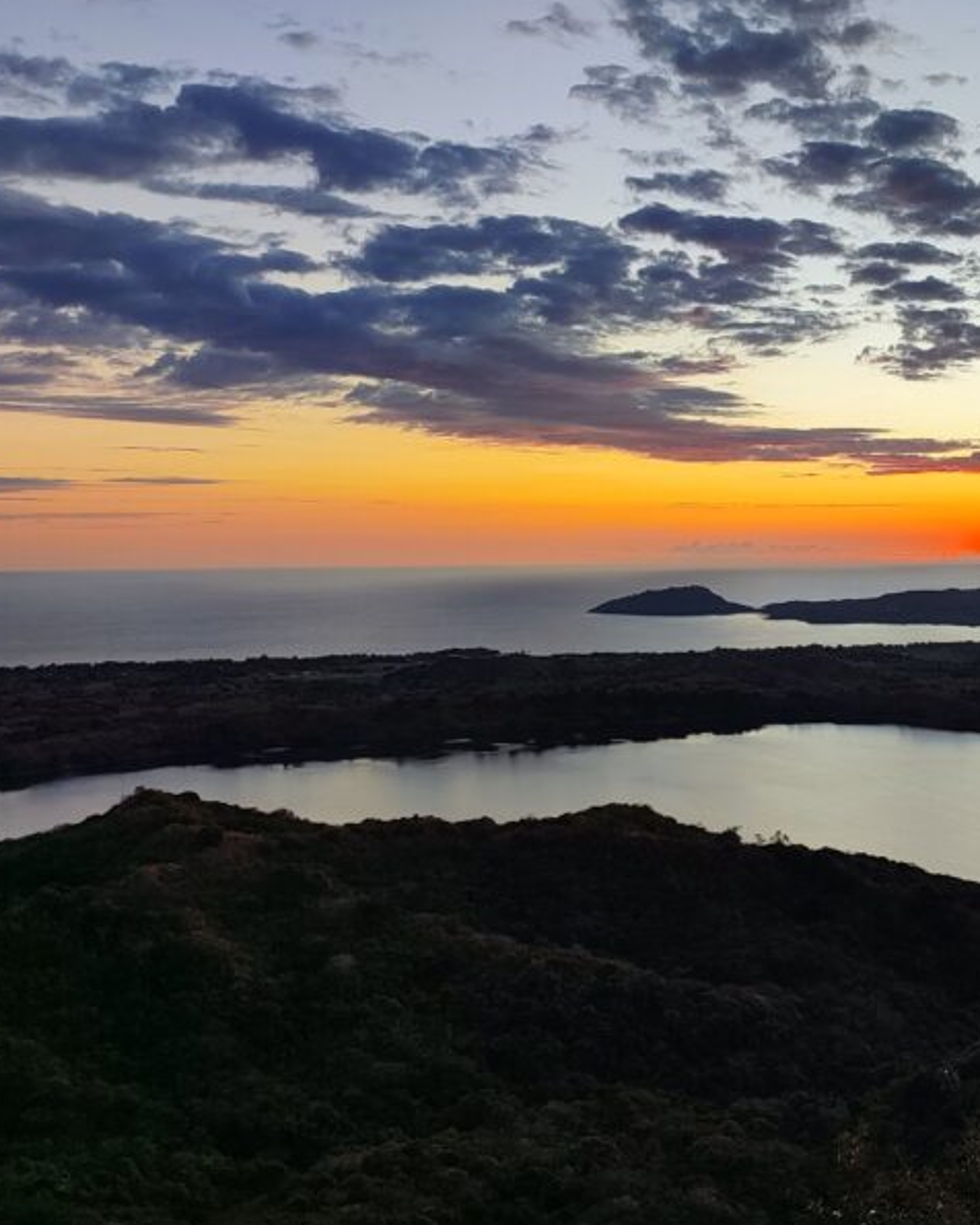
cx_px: 926
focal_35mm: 42
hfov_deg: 33.3
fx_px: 1523
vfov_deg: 43.8
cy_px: 579
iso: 50
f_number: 1.9
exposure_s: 1/194
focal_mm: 6.04
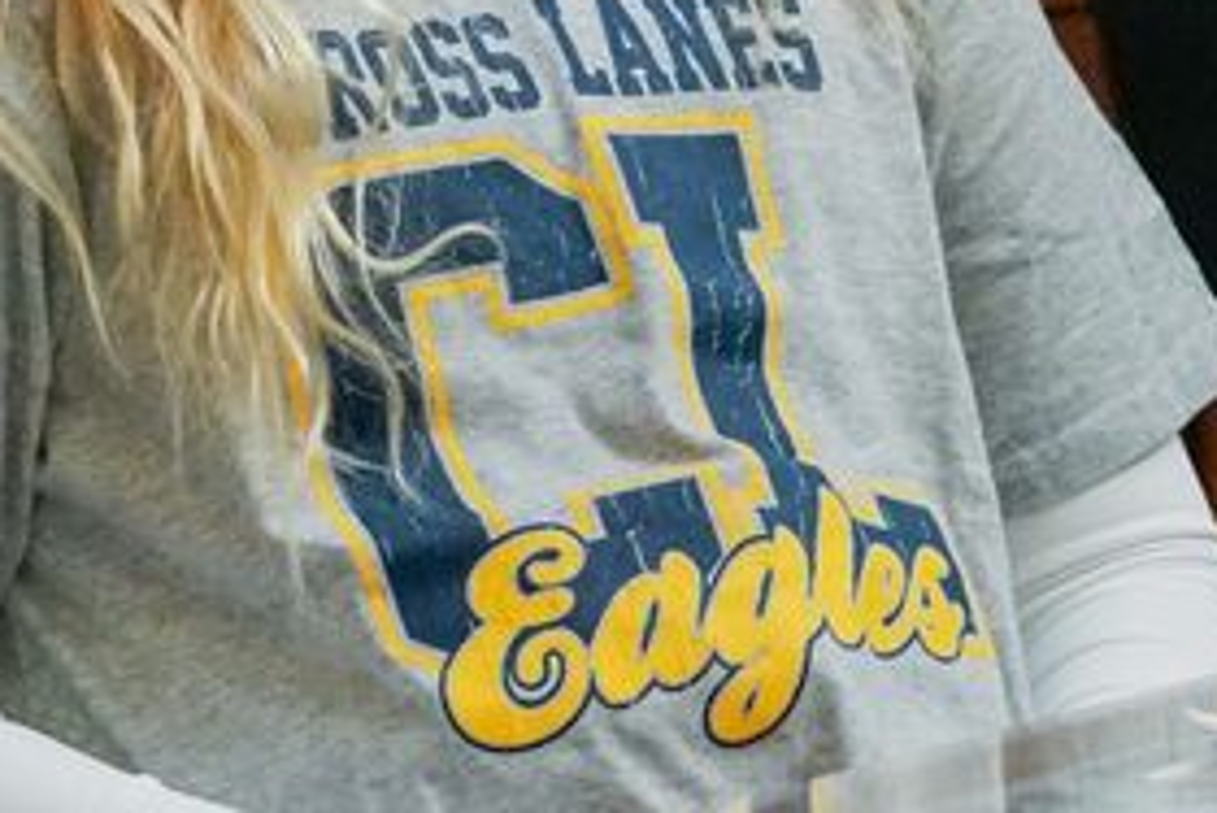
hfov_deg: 4.1
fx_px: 16871
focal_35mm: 499
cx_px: 543
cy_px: -450
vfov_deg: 2.8
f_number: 4
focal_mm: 91
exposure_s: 1/250
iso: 6400
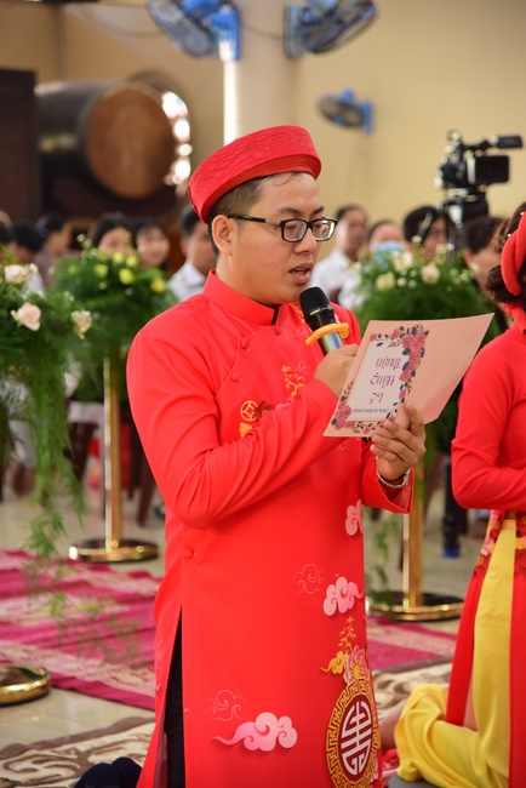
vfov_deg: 20.8
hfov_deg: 14.0
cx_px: 263
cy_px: 394
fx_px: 2145
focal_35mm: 98
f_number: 4
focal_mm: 98
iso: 1000
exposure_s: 1/40
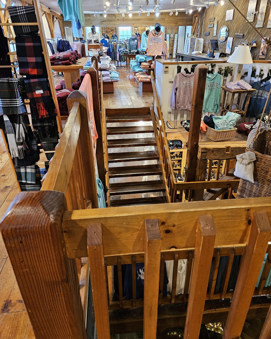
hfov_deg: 58.8
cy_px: 161
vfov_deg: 70.2
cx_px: 136
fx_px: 241
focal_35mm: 24
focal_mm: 5.4
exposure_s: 1/60
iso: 640
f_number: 1.8
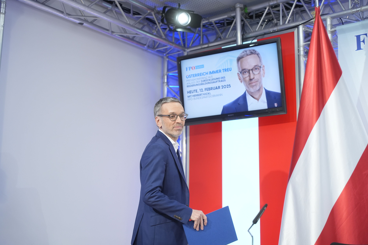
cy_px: 122
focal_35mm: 55
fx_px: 562
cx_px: 184
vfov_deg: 24.6
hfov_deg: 36.2
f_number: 4
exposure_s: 1/400
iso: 1250
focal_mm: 55
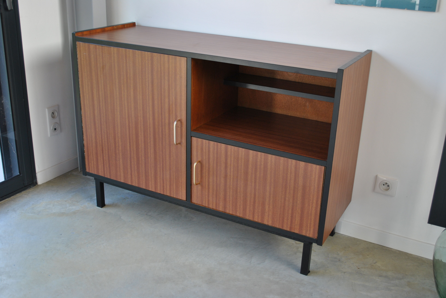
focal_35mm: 39
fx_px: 484
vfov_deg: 34.3
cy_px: 149
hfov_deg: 49.5
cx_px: 223
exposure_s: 1/60
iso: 200
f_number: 4.2
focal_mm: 26
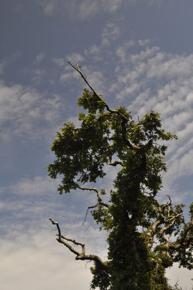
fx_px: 266
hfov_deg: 39.9
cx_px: 96
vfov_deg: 57.3
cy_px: 145
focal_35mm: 33
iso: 200
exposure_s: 1/250
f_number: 8
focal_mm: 22
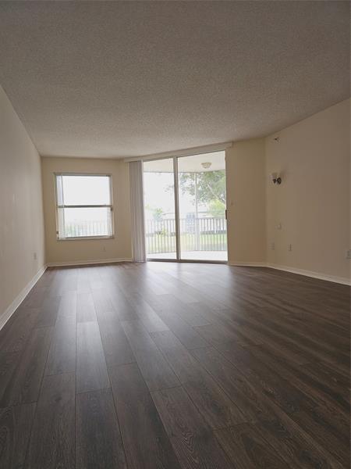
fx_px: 311
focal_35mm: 23
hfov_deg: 58.9
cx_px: 176
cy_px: 234
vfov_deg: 73.9
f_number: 1.7
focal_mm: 6.3
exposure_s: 1/60
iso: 64
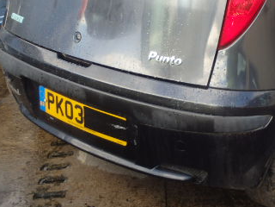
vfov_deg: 25.4
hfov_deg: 33.6
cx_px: 209
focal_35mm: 56
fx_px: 445
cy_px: 27
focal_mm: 5
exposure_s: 1/100
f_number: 3.9
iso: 125
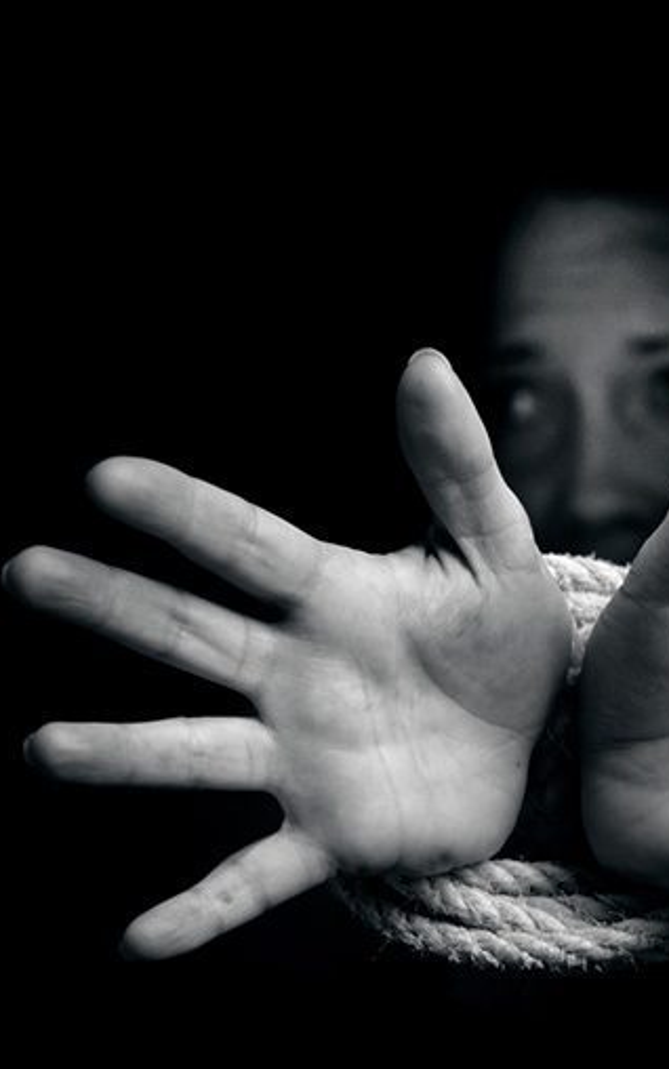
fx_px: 7139
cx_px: 766
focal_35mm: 245
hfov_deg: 5.3
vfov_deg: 8.6
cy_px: 543
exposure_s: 1/80
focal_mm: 102
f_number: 4
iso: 400
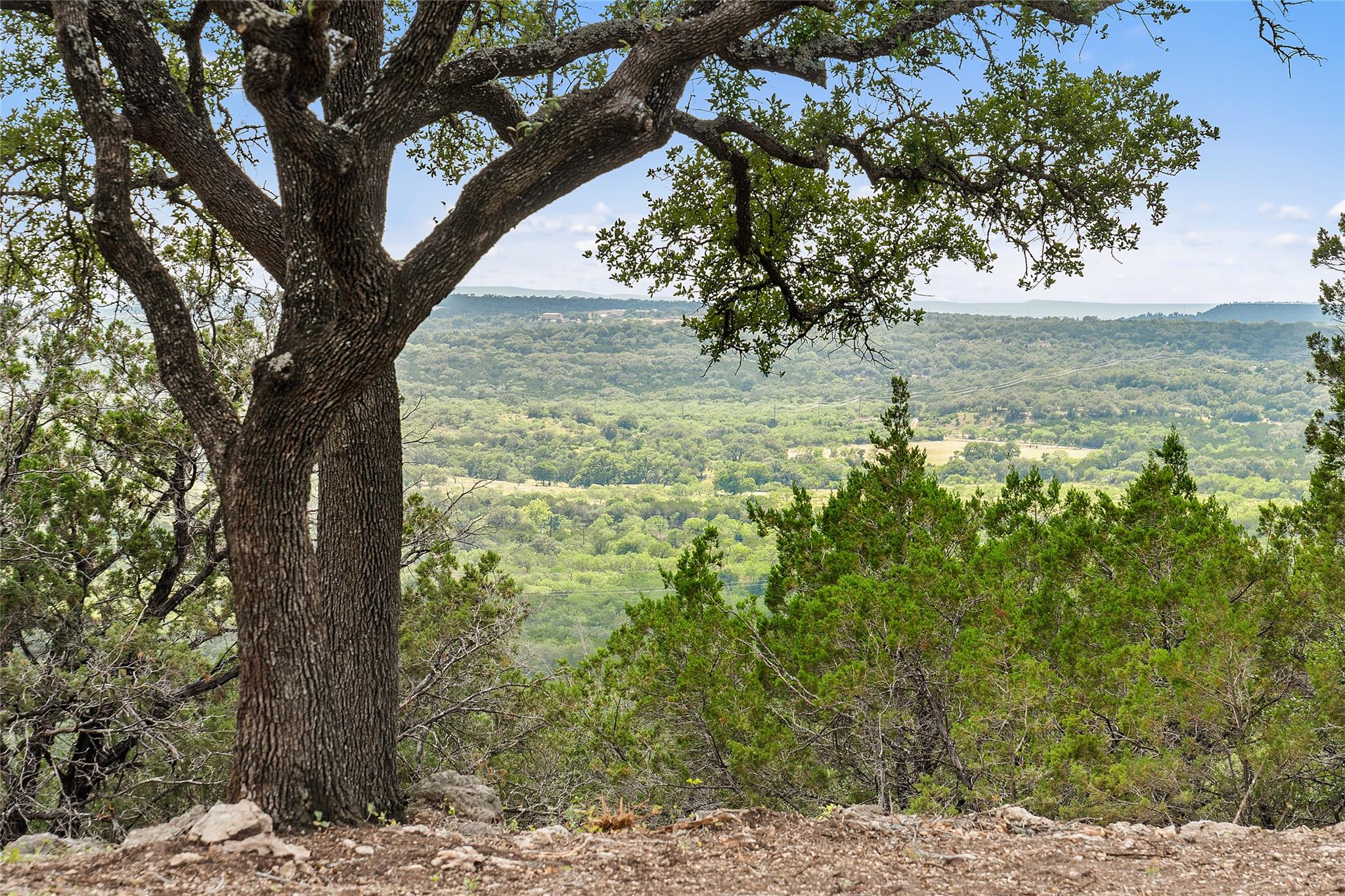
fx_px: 3922
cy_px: 448
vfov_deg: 13.0
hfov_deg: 19.5
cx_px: 672
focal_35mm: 105
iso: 100
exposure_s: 1/125
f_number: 6.3
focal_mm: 70
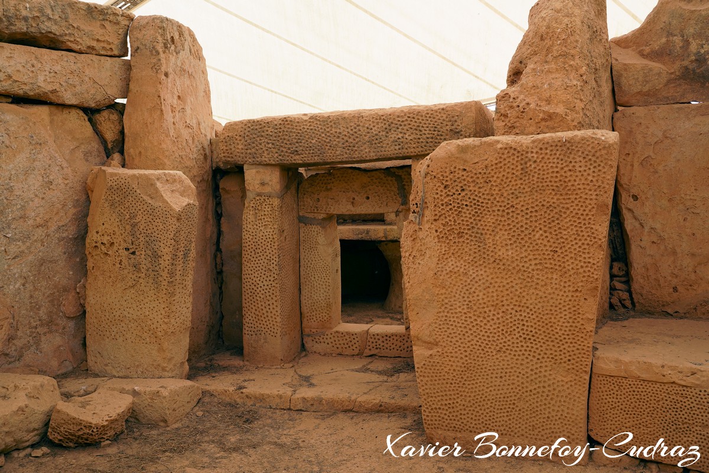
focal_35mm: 37
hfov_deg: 51.9
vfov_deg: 35.9
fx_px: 729
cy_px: 236
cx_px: 354
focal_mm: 37
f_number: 5
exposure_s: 1/125
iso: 100
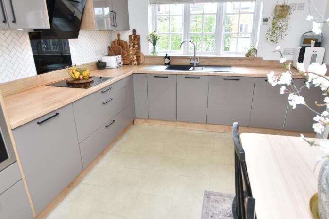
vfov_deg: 57.3
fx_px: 201
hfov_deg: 78.6
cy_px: 106
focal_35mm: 22
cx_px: 167
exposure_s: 1/50
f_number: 3.5
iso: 100
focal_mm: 10
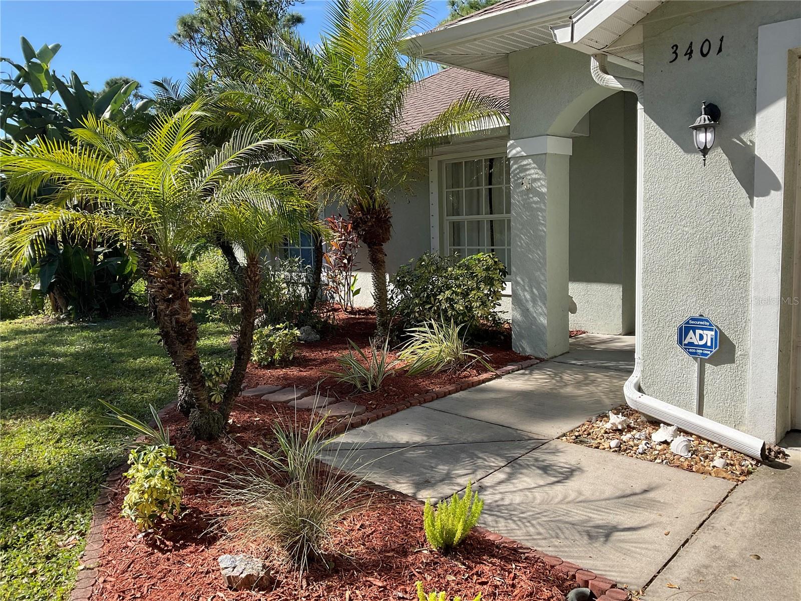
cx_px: 400
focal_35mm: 29
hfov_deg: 61.7
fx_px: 671
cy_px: 300
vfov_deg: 48.2
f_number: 1.8
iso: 16
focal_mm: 3
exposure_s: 1/1121
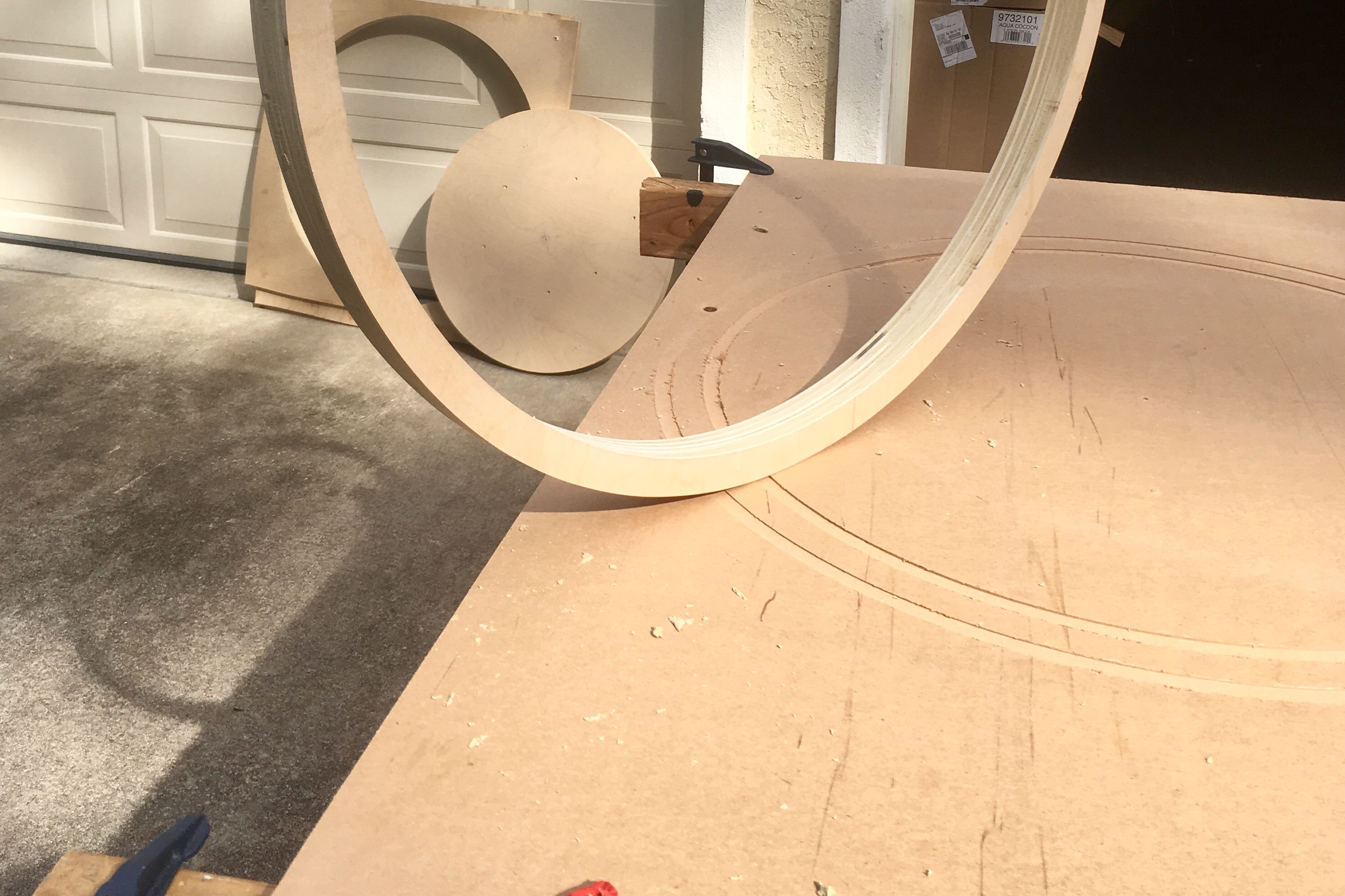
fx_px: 1532
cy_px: 120
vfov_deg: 31.4
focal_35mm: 41
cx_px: 671
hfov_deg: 47.4
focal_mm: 4.15
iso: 25
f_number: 2.2
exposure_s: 1/651
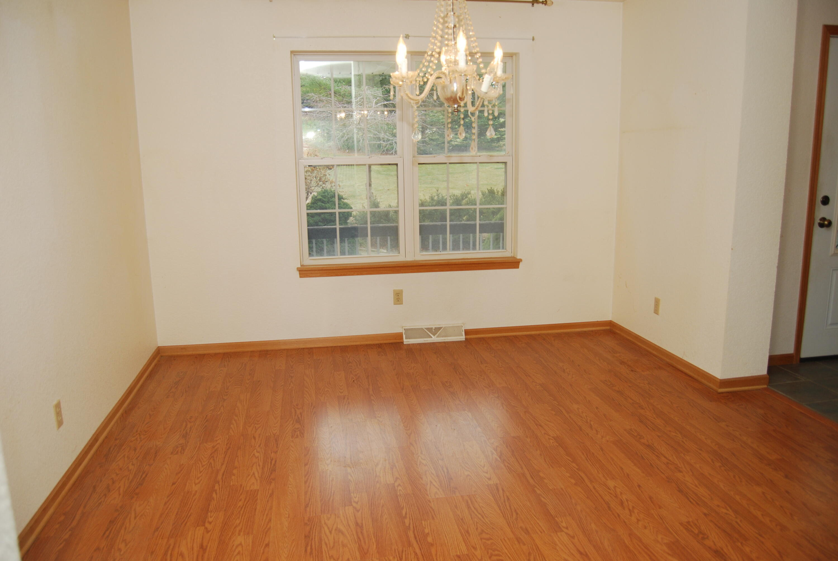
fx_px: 629
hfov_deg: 67.3
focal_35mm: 27
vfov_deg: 48.0
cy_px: 280
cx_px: 419
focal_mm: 18
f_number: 4
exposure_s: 1/60
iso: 200
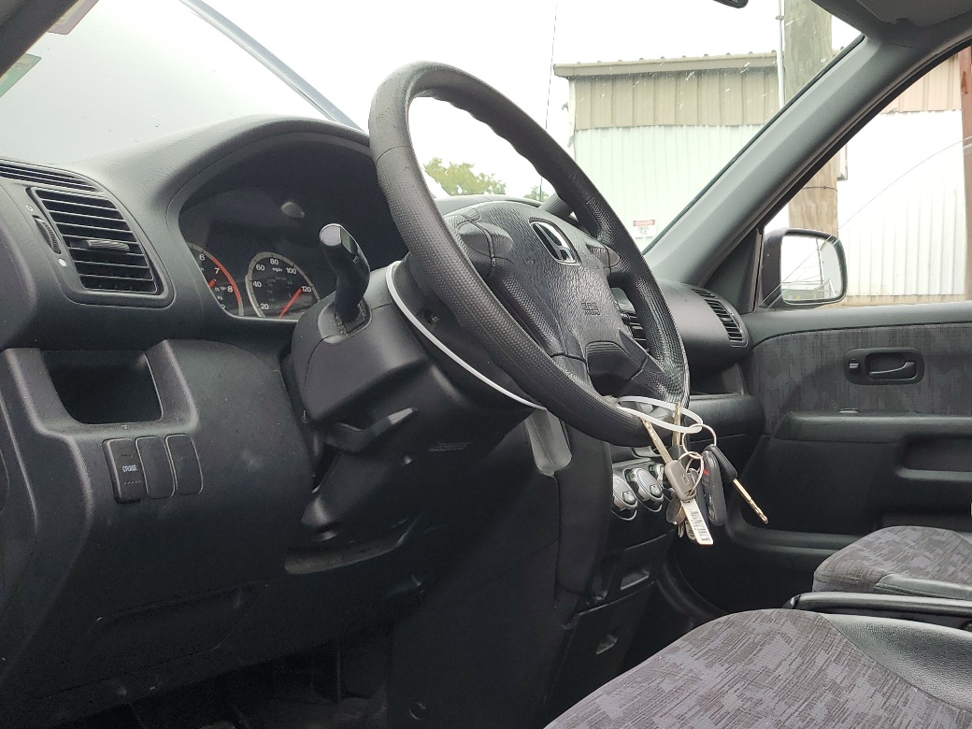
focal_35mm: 40
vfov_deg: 35.5
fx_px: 1123
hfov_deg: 45.0
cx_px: 747
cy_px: 501
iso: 52
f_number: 1.5
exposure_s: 1/120
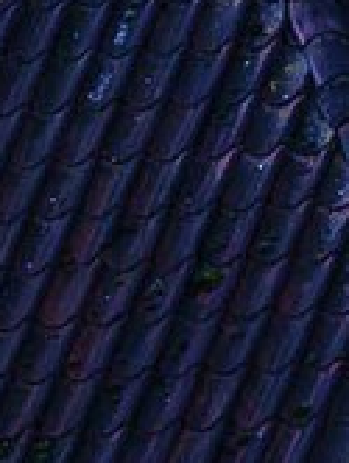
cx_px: -743
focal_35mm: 736
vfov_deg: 2.7
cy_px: 1018
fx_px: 9869
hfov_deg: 2.0
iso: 400
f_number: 4
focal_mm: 85
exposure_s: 1/3
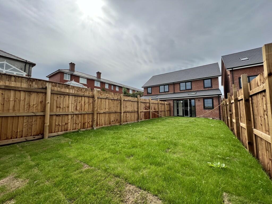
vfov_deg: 89.9
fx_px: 102
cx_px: 136
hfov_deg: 106.2
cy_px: 102
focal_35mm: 13
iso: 32
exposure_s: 1/2874
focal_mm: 1.57
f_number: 1.8
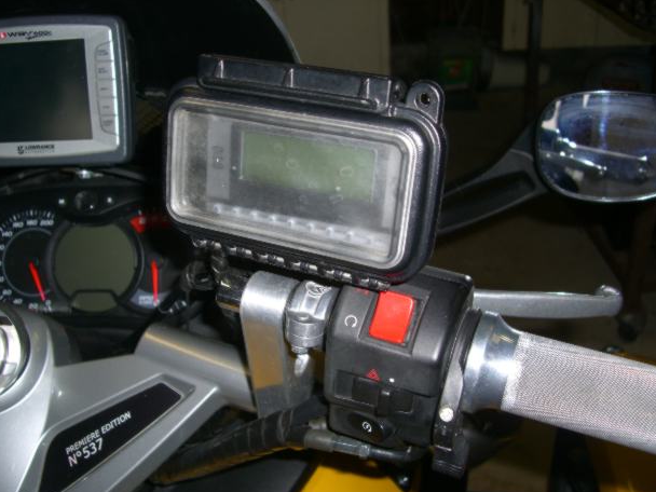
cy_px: 257
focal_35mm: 40
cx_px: 317
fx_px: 758
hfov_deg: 46.8
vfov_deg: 36.0
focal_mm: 7.9
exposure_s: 1/60
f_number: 2.8
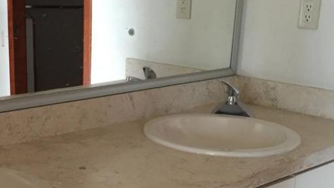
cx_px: 76
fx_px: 585
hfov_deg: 31.2
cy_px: 151
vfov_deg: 18.1
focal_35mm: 66
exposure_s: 1/17
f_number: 2.2
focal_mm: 4.15
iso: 500
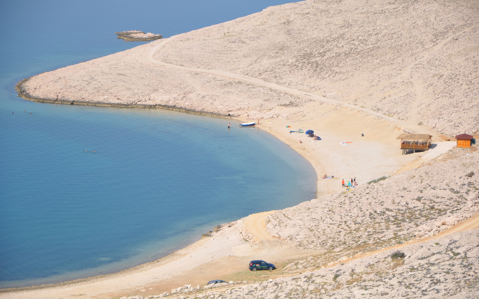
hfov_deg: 13.0
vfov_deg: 8.2
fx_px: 2095
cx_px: 240
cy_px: 157
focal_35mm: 161
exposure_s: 1/800
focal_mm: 105
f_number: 7.1
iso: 200
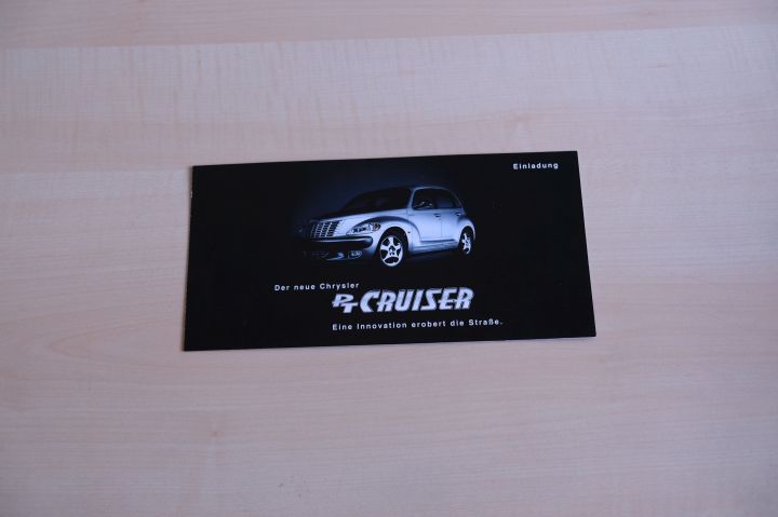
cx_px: 389
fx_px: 864
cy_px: 258
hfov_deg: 48.5
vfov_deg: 33.4
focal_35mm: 40
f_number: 3.2
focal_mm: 26.5
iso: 250
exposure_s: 1/60
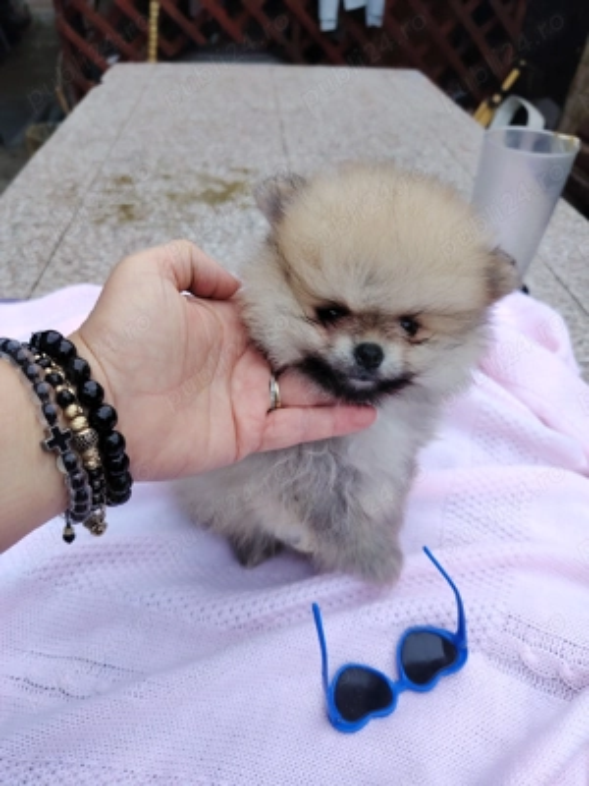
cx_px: 294
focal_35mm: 24
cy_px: 393
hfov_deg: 56.8
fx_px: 544
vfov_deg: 71.6
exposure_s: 1/120
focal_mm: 5.25
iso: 109
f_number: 1.75
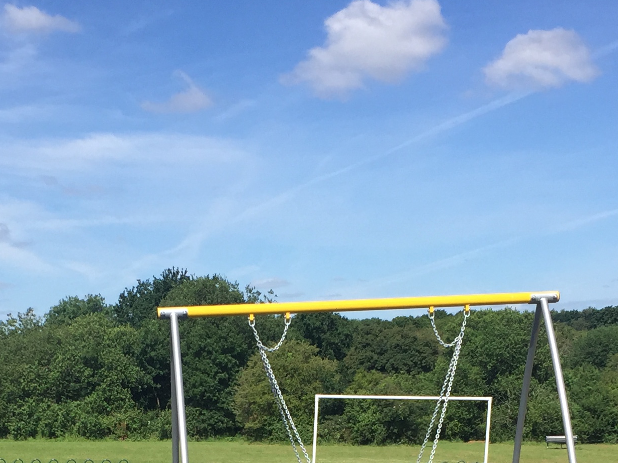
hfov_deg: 25.2
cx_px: 220
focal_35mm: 77
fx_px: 1375
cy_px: 611
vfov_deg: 17.8
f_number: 2.2
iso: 32
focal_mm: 4.15
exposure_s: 1/1980
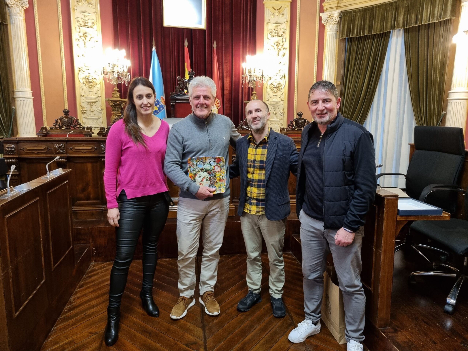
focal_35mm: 26
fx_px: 352
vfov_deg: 53.1
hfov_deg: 67.3
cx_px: 234
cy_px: 176
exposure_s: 1/50
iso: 320
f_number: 1.8
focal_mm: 5.4
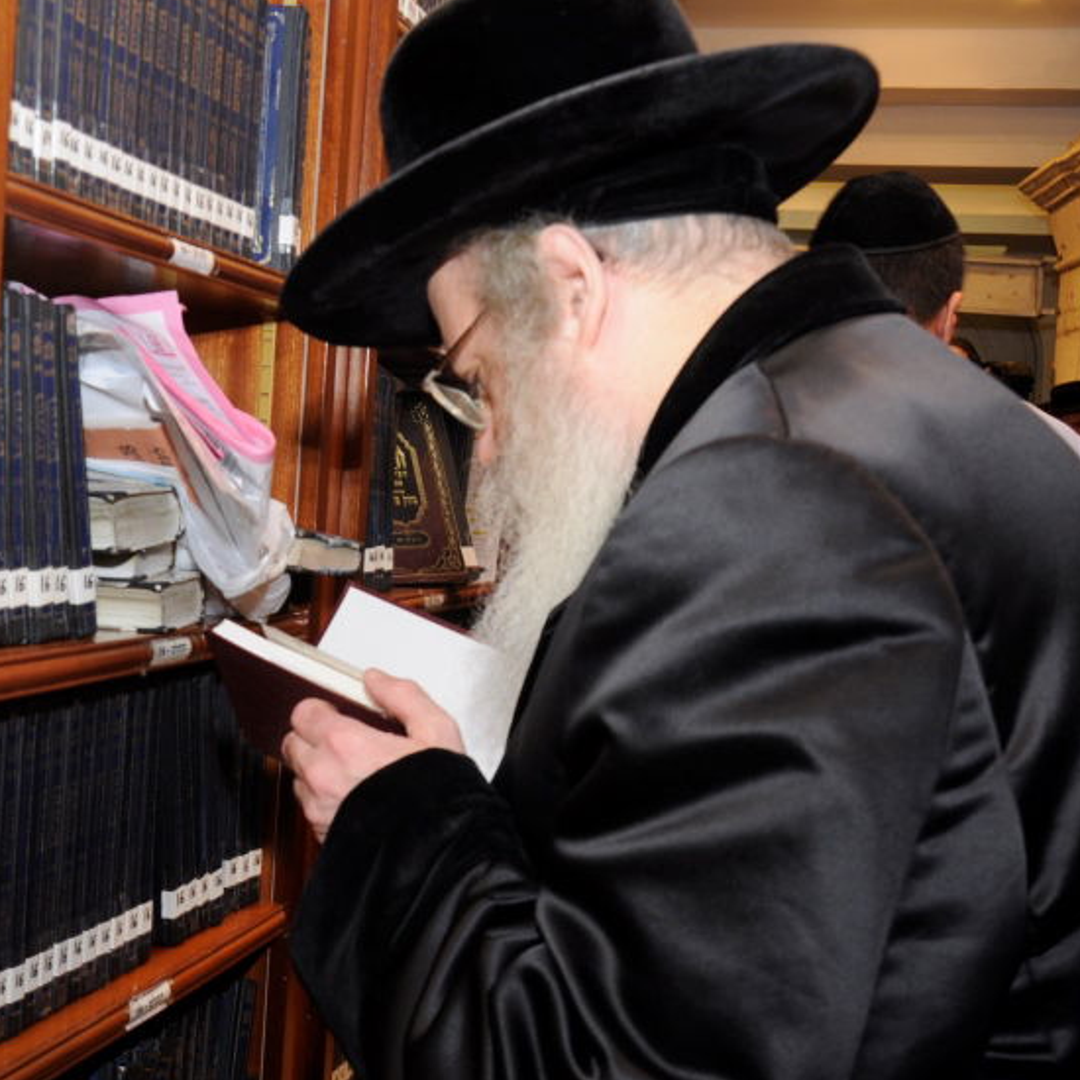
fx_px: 1758
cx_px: 334
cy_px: 495
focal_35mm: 50
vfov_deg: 34.1
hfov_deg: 33.8
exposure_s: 1/60
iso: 500
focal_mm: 21
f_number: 5.6
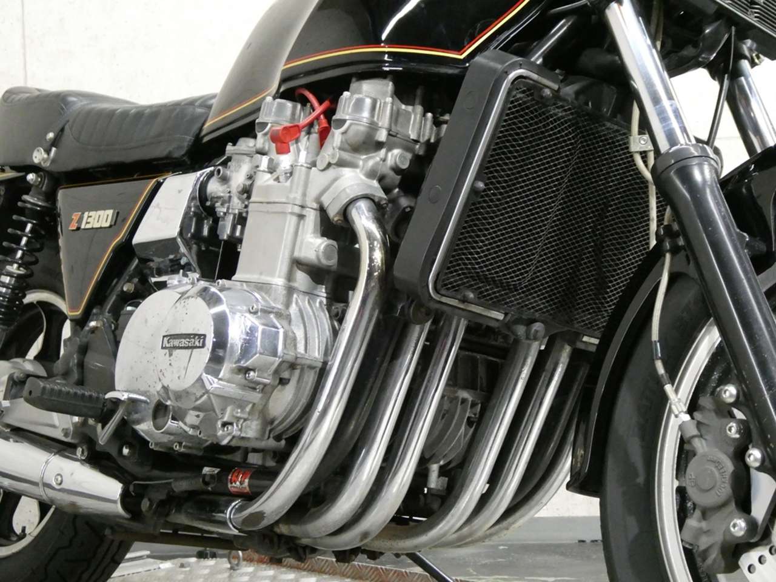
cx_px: 388
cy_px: 291
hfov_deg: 31.7
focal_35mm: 61
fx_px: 1367
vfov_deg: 24.0
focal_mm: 10.9
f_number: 4.3
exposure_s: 1/80
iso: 1250
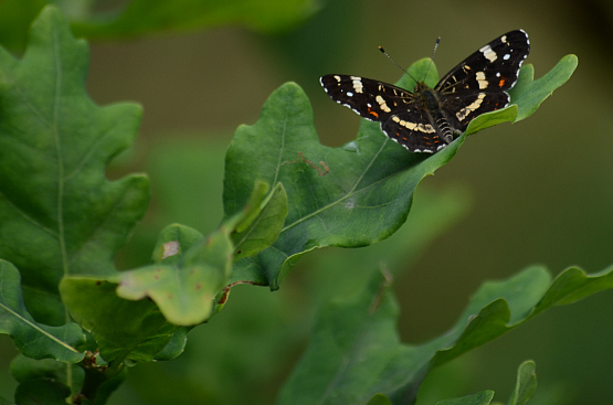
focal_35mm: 554
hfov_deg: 3.7
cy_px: 66
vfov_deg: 2.5
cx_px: 391
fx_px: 9409
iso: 100
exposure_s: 1/125
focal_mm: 200
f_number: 5.6
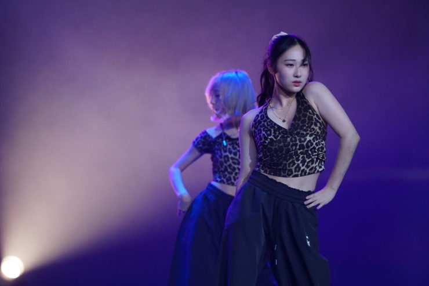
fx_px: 3217
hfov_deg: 7.6
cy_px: 143
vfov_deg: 5.1
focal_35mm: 270
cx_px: 214
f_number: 2.8
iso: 3200
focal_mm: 180
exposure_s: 1/400
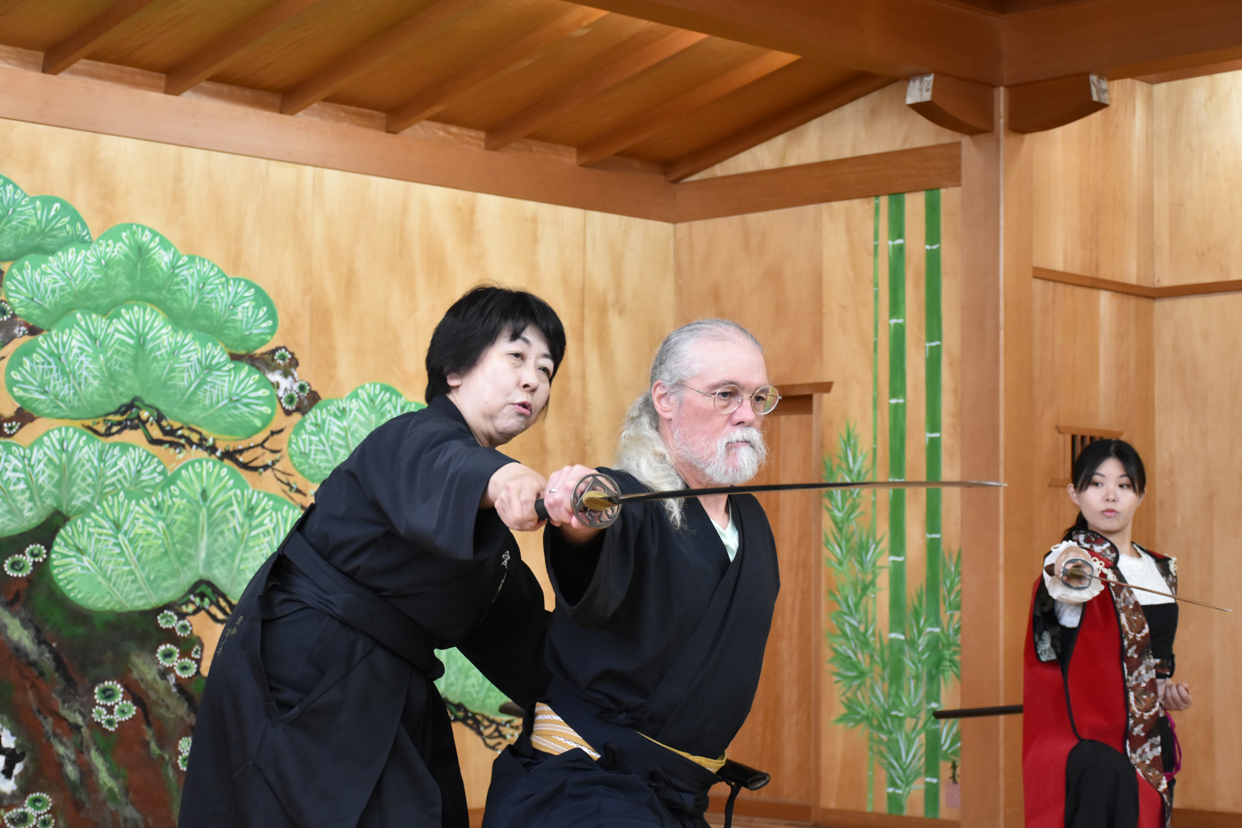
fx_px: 2329
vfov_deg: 20.2
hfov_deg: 29.9
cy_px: 414
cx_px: 621
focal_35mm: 68
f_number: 4.5
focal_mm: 45
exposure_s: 1/80
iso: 2000
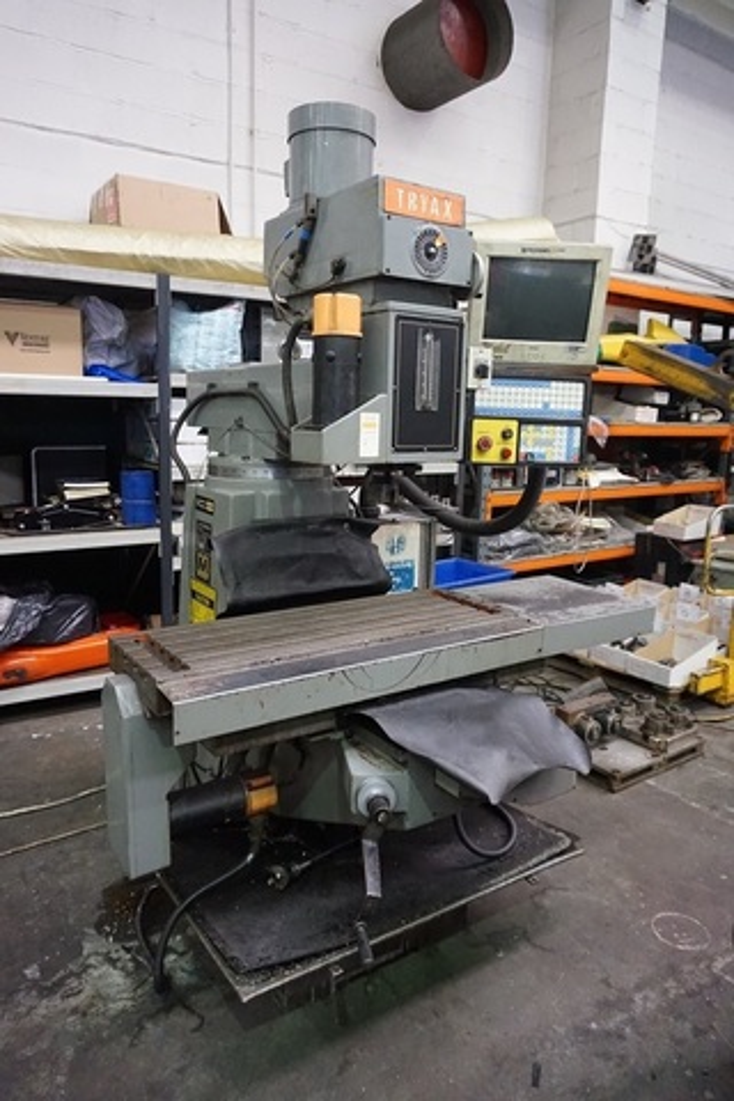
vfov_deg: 73.7
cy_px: 550
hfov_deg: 53.1
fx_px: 734
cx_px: 367
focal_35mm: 24
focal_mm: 16
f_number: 3.5
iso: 3200
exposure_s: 1/60
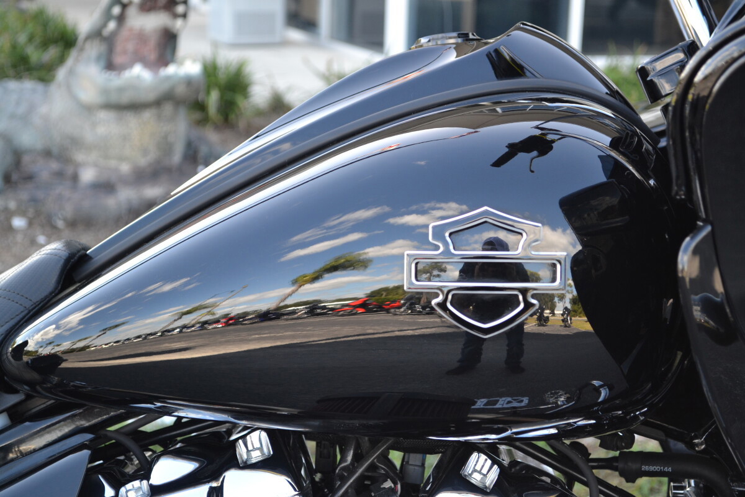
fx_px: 1397
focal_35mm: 68
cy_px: 248
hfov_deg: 29.9
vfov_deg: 20.2
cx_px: 372
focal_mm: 45
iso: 400
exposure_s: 1/125
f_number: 5.3
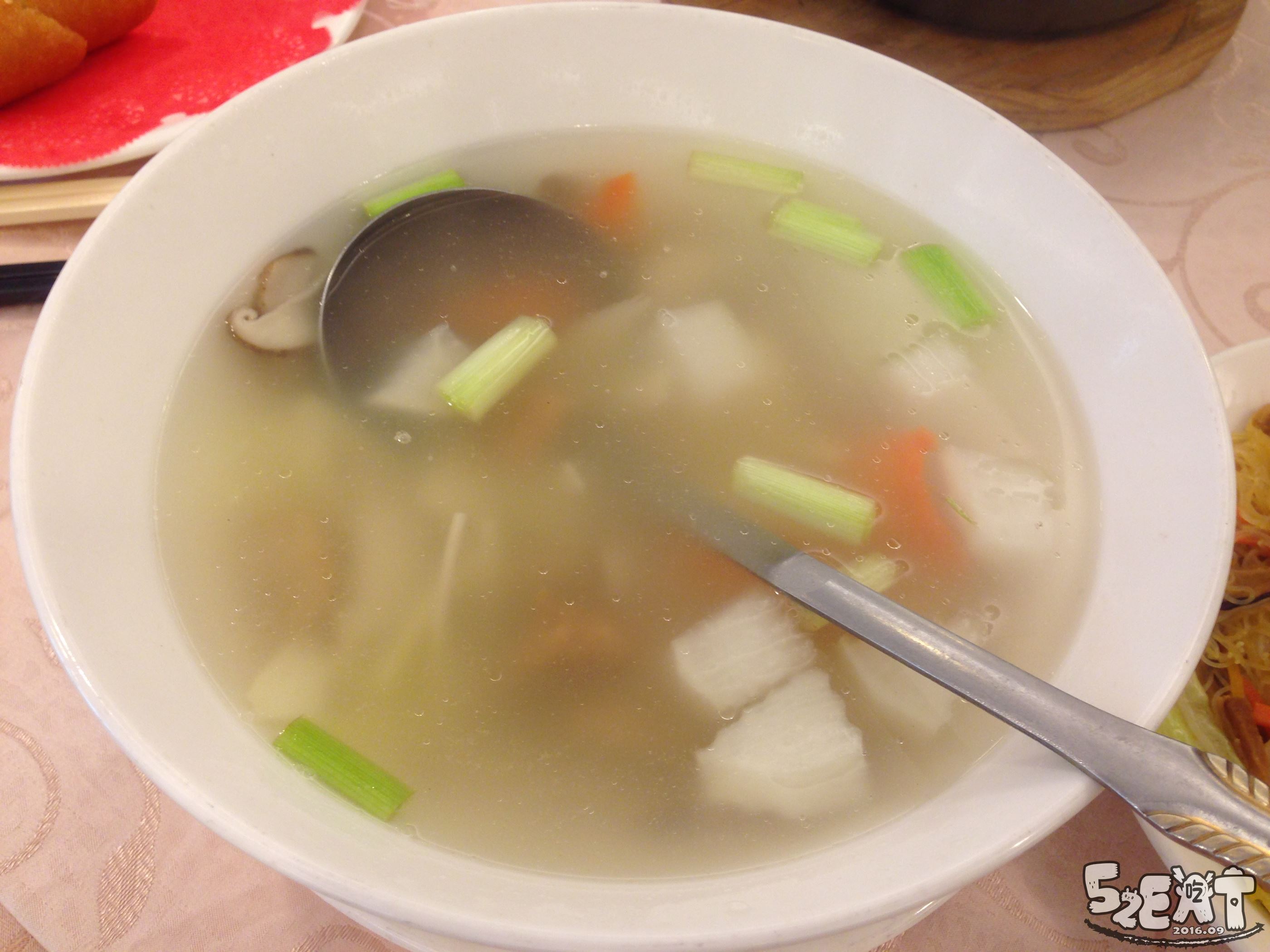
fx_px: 1211
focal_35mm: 33
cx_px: 635
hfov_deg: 55.4
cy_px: 476
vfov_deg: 42.9
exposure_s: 1/20
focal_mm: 4.12
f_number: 2.4
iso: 50
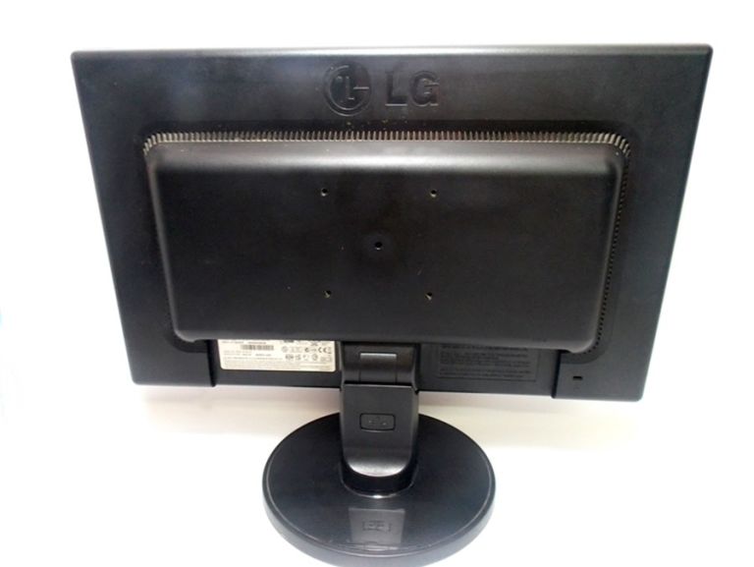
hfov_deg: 73.9
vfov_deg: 58.9
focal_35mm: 23
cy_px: 284
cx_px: 377
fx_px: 501
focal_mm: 4
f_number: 3.1
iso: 160
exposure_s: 1/30
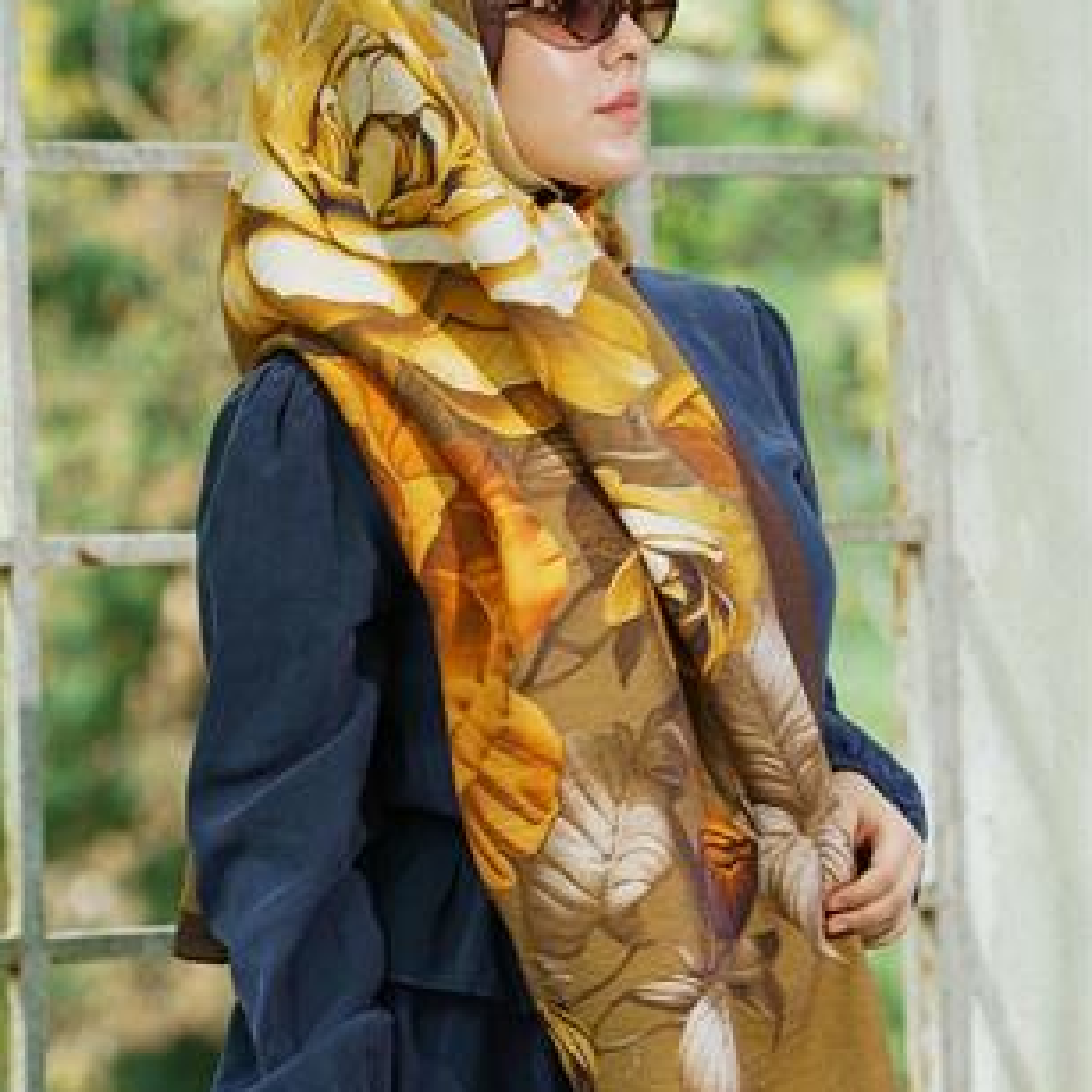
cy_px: 512
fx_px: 5960
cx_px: 548
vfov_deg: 10.5
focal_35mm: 167
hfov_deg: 10.5
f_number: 4.5
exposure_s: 1/100
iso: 640
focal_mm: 130
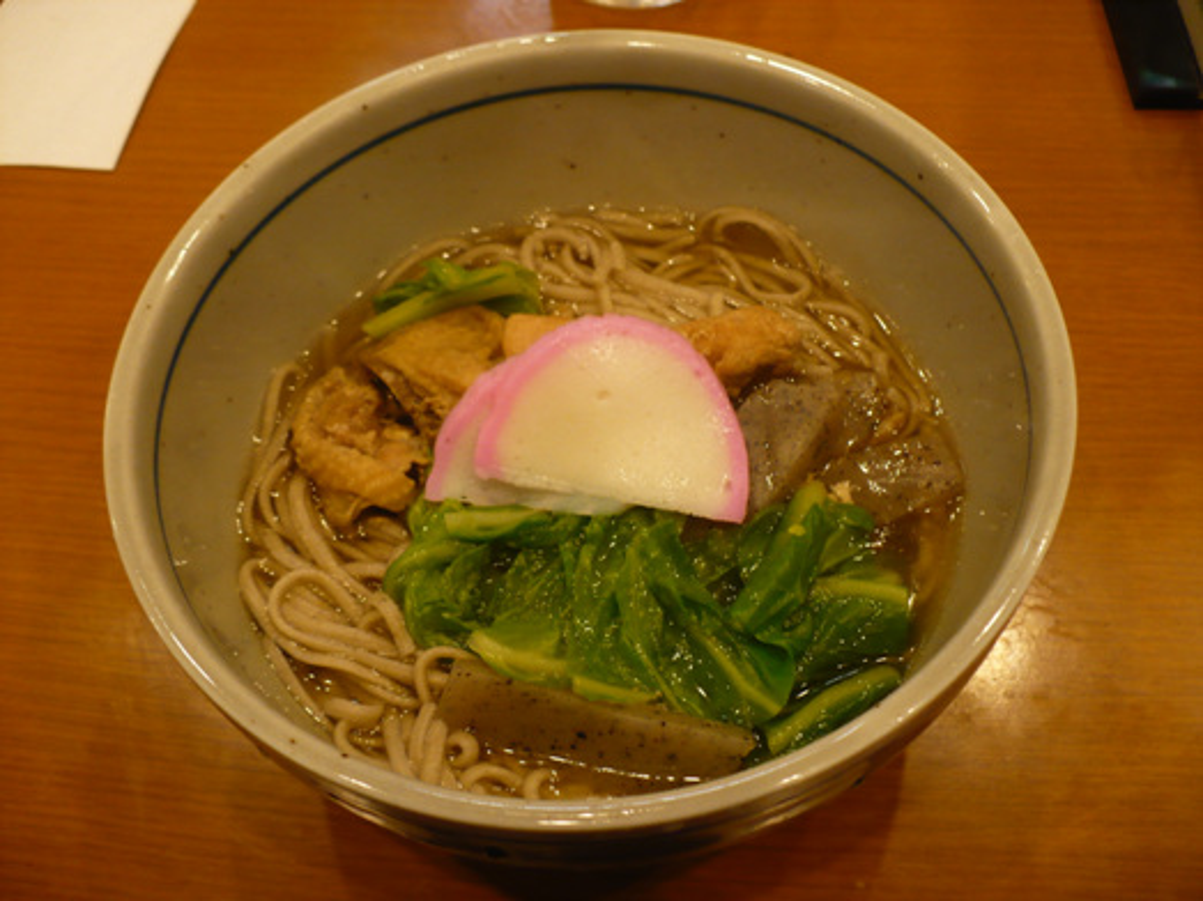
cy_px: 450
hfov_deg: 50.1
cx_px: 602
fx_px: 1286
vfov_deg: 38.7
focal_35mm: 37
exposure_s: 1/15
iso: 200
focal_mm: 6.1
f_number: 2.8
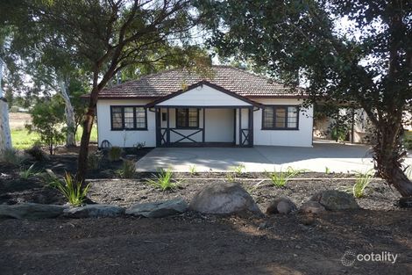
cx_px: 206
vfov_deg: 46.4
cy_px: 138
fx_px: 320
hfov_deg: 65.5
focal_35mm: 28
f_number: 3.3
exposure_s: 1/200
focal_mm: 4.7
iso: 100
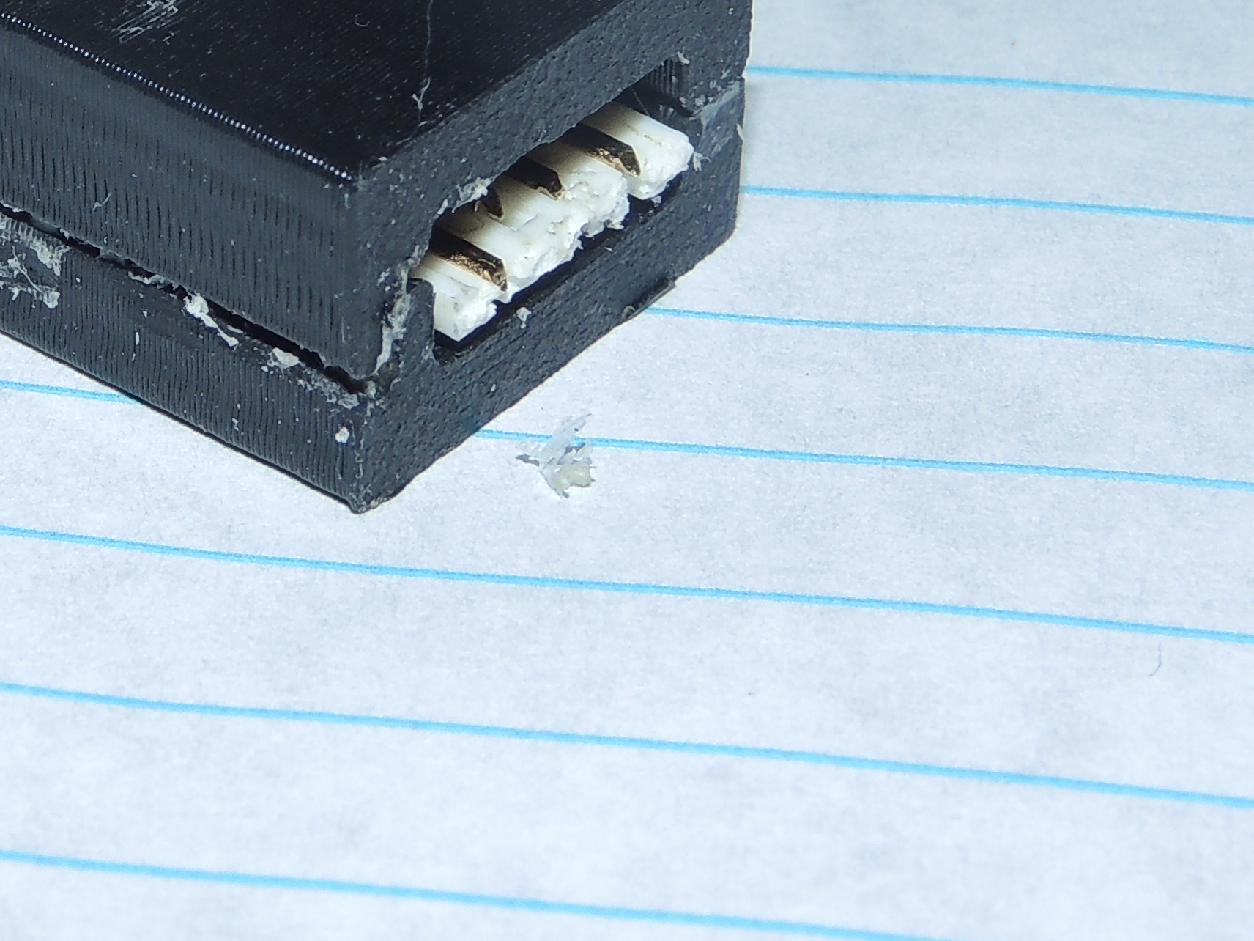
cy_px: -67
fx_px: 5361
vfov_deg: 9.9
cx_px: 87
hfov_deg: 13.2
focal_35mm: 148
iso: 100
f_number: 4.6
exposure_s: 1/1000
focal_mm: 9.8
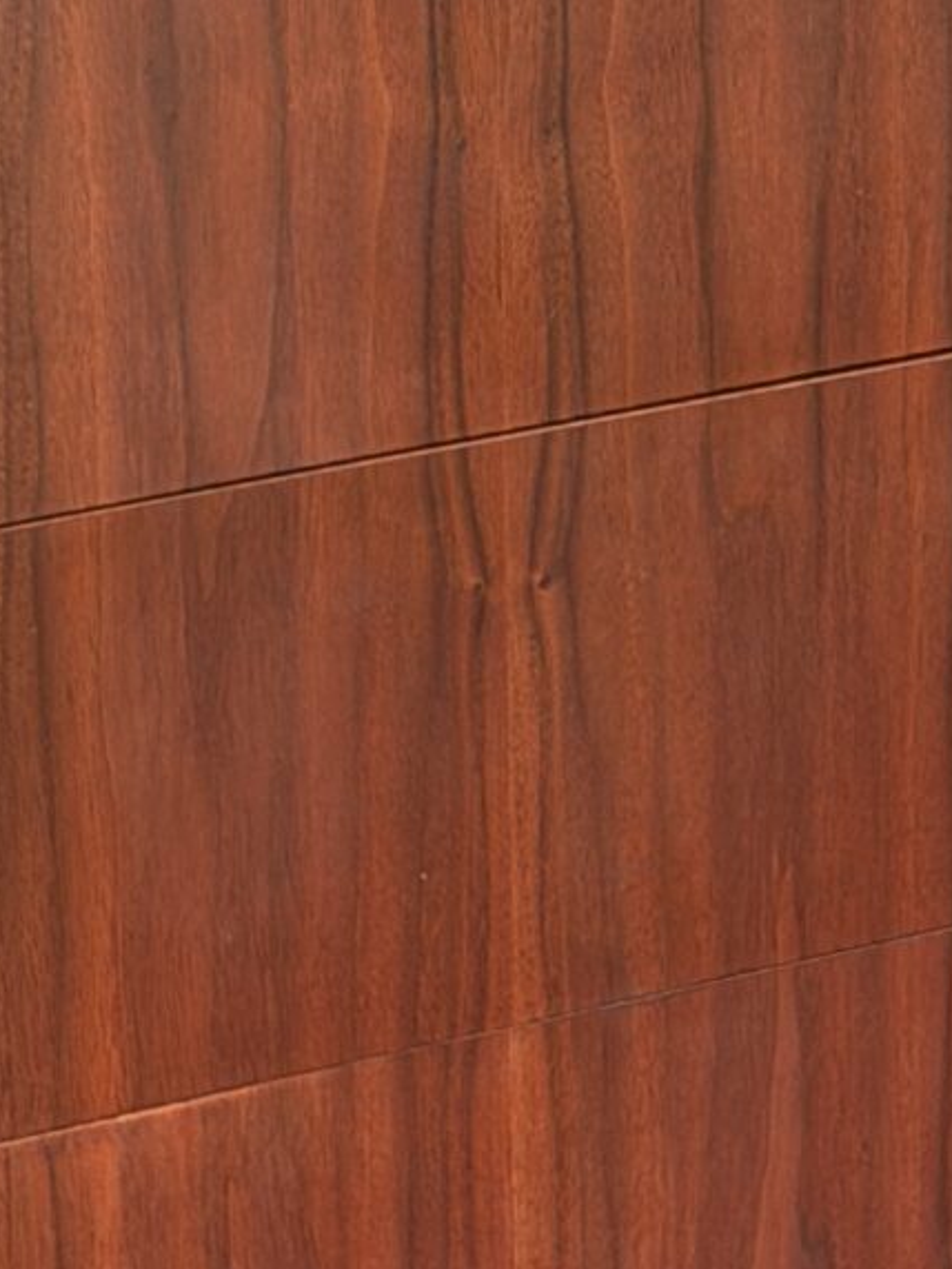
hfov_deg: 6.9
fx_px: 7884
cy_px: -251
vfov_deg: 9.1
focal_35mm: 215
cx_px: 908
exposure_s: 1/186
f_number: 1.78
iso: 50
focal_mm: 6.76
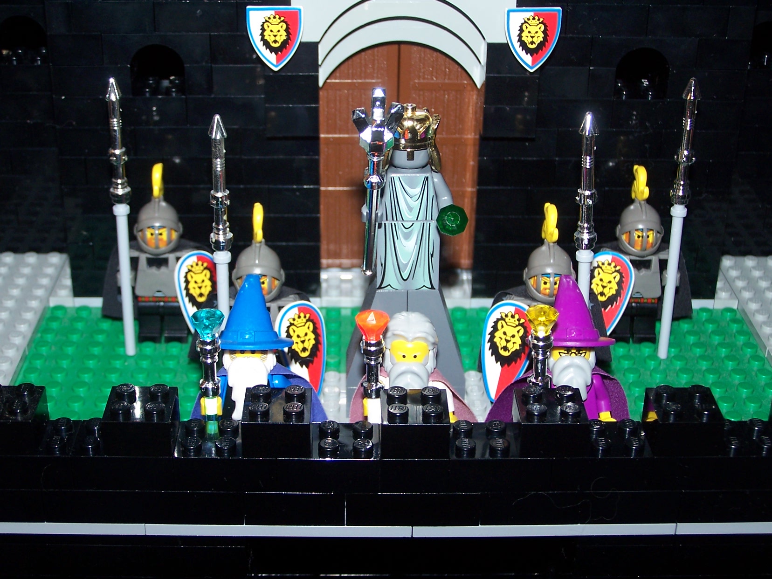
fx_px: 1316
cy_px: 290
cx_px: 386
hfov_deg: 32.7
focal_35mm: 59
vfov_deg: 24.8
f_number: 3.2
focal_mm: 9.8
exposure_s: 1/60
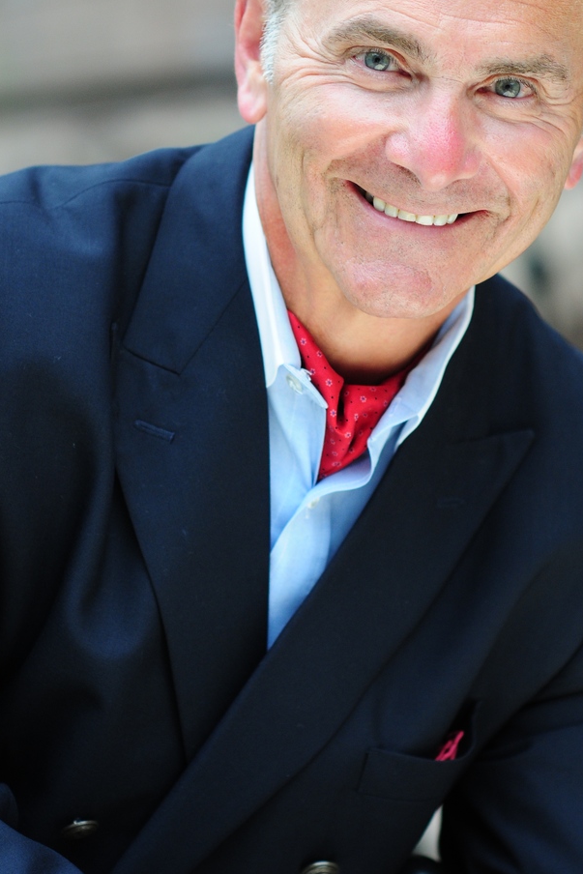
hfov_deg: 8.1
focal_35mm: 170
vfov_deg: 12.1
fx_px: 4120
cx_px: 319
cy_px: 373
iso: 500
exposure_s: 1/400
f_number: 2.5
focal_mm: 85
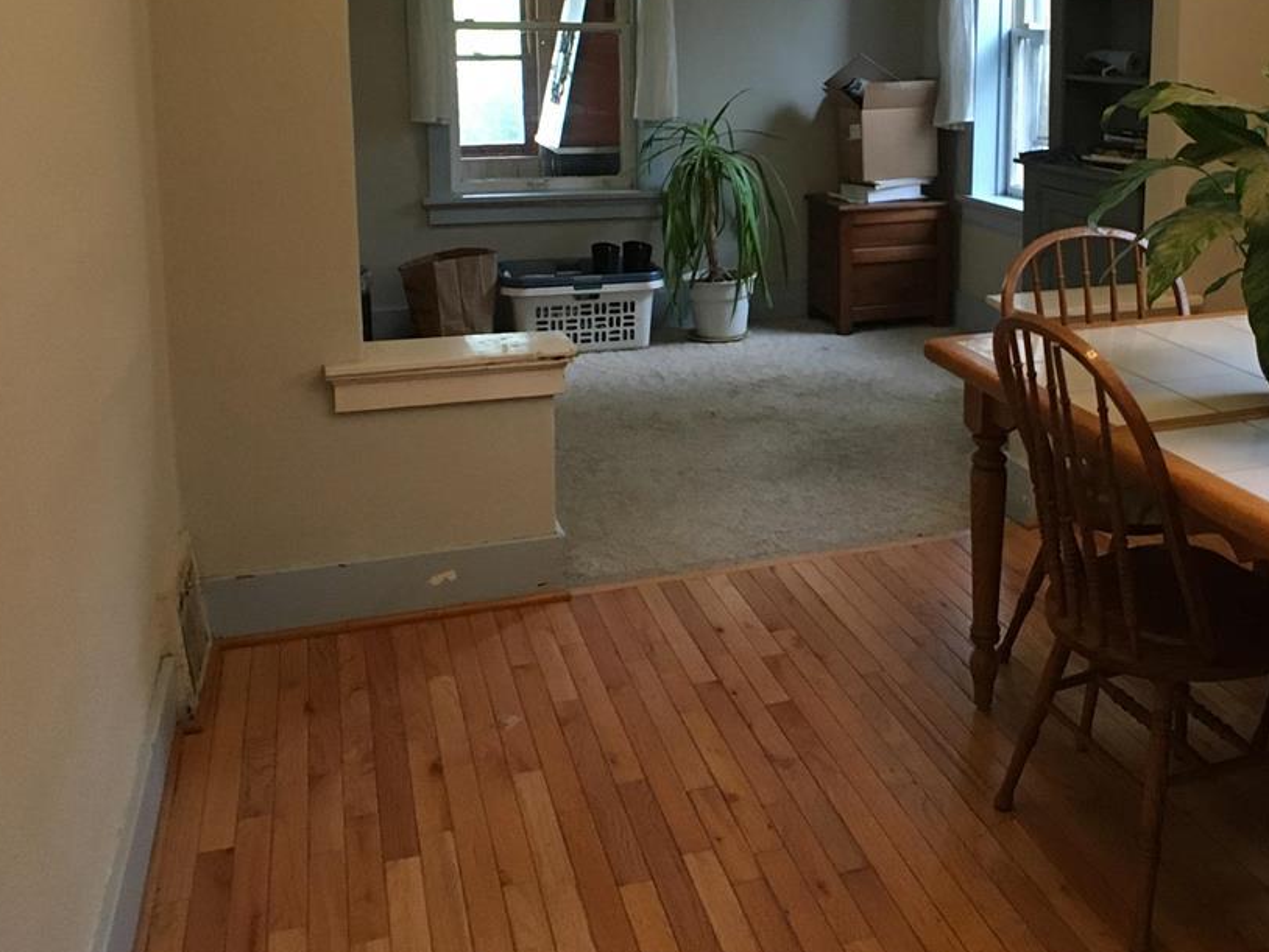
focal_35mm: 57
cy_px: 240
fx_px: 2090
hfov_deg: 33.2
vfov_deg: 25.4
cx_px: 924
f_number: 2.2
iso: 160
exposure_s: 1/30
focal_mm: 4.15
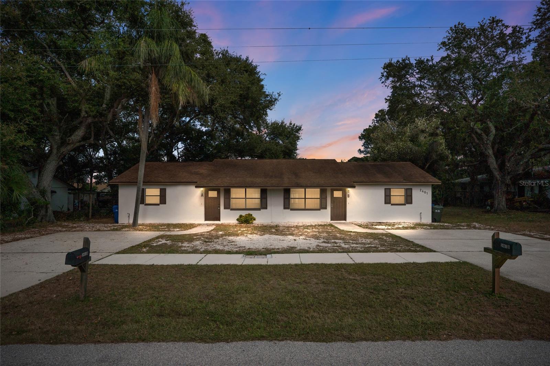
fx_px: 321
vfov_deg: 59.5
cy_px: 183
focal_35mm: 21
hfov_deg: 81.2
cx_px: 275
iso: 250
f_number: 9
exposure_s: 1/2000
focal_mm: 21
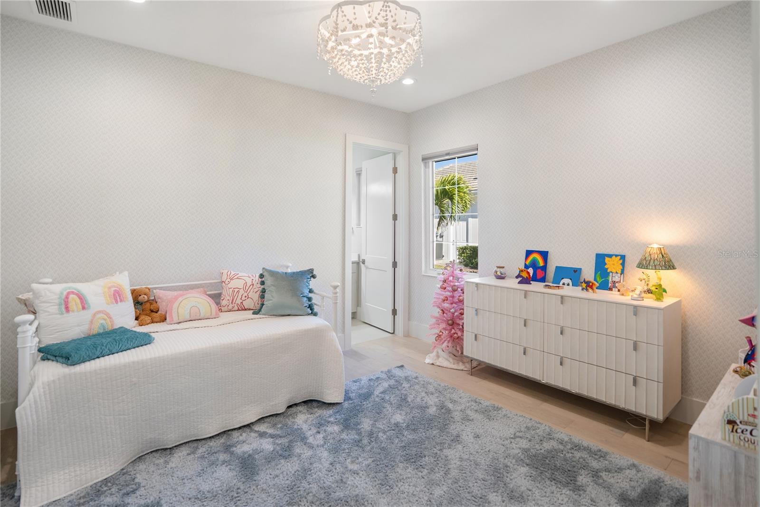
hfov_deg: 96.7
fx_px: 338
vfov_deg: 73.8
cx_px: 380
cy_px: 254
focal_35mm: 16
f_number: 2.8
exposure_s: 1/125
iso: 250
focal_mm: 16
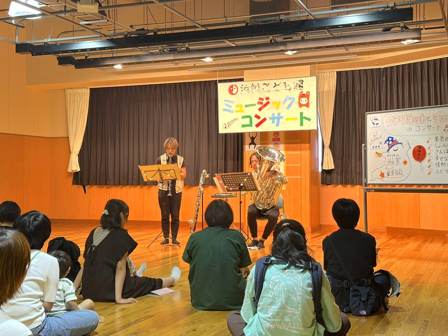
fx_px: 621
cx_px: 224
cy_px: 168
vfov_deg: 30.3
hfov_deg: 39.7
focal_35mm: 48
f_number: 1.78
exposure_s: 1/60
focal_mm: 6.86
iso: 80
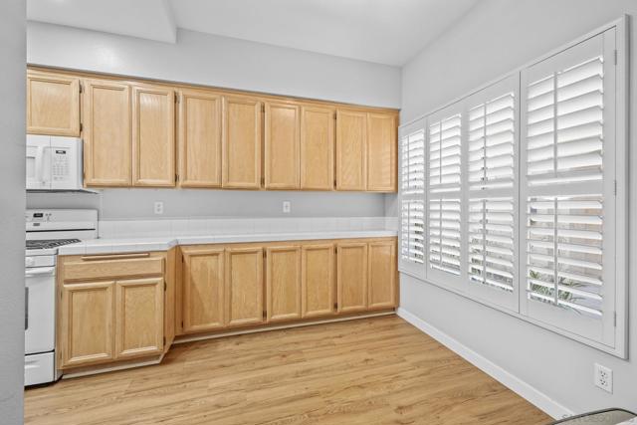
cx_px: 318
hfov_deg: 100.4
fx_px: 265
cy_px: 212
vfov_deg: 77.4
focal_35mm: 15
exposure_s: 3.2
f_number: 8
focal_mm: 10
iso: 100
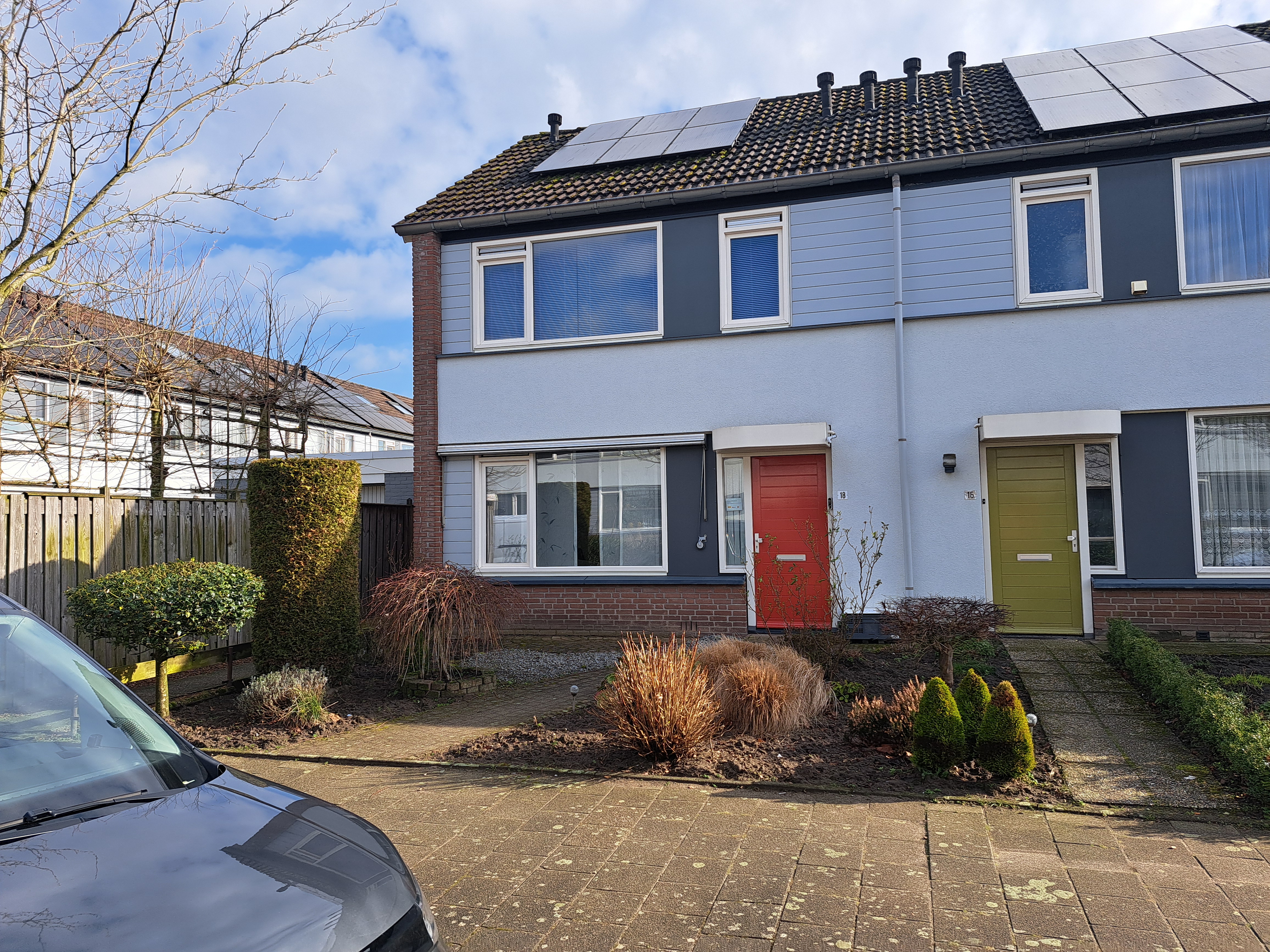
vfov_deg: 56.8
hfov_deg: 71.6
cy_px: 476
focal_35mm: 24
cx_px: 635
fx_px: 881
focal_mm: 5.23
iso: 50
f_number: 1.8
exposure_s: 1/835
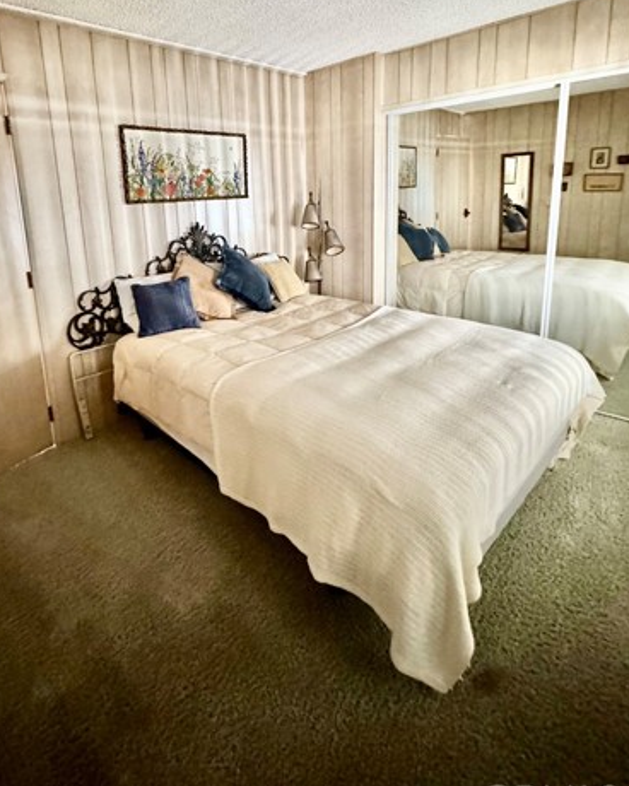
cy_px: 279
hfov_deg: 70.1
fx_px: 442
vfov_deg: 81.2
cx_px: 251
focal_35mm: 19
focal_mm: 2.22
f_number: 2.2
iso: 1250
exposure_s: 1/40
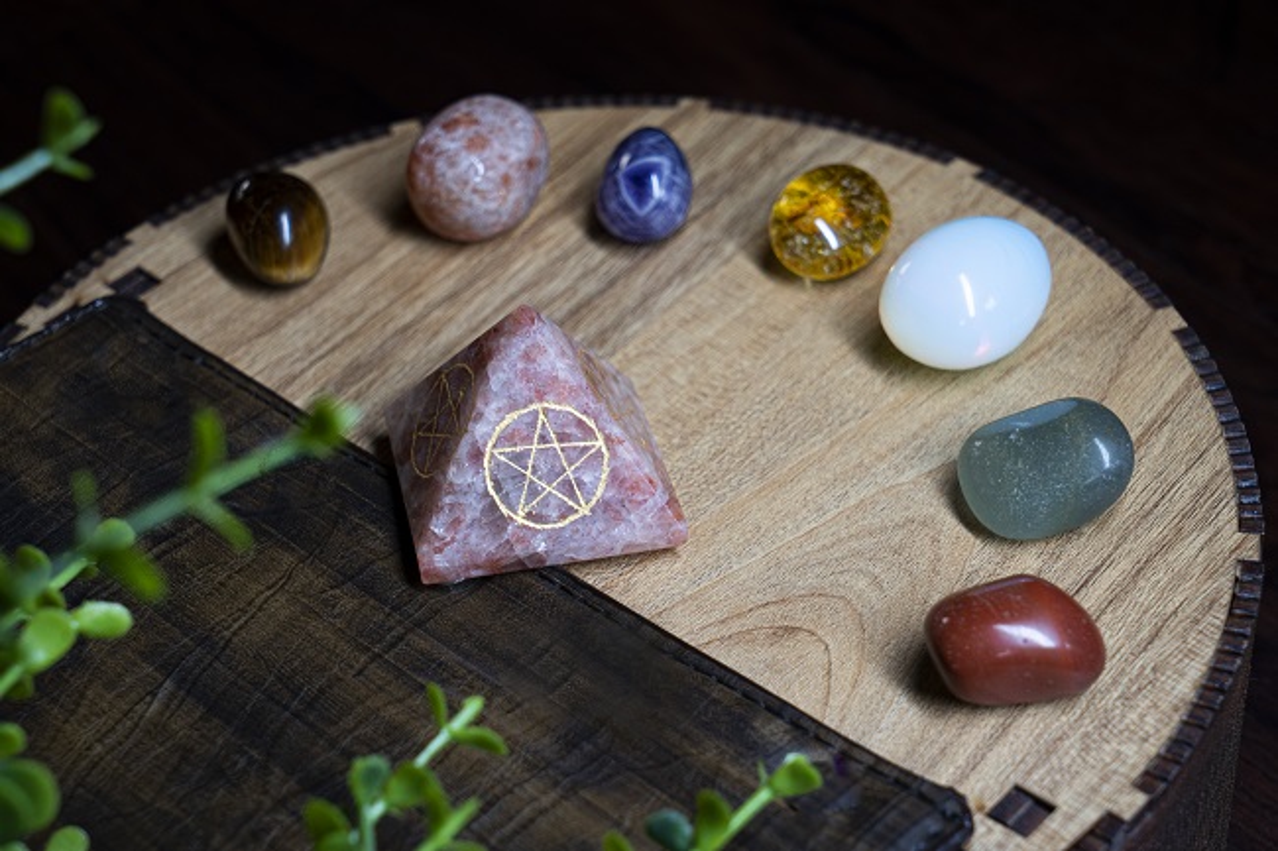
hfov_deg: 28.9
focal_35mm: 70
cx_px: 639
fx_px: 2484
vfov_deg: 19.4
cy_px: 426
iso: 1000
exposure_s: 1/200
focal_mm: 70
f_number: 8
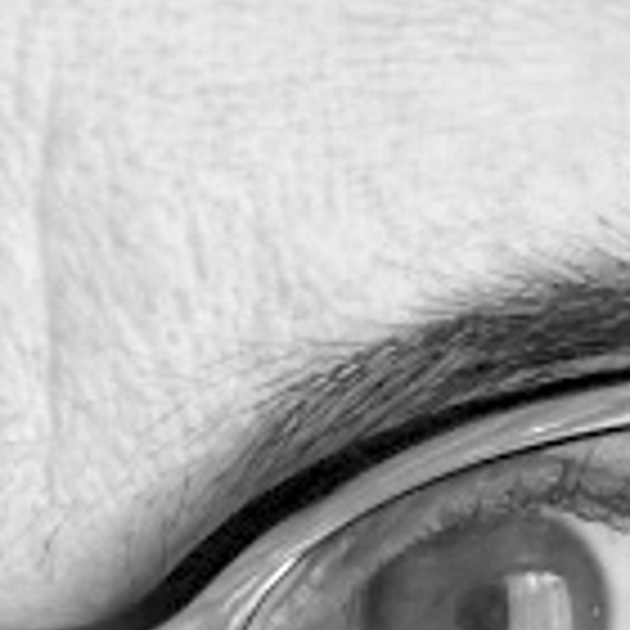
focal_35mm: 391
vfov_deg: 4.4
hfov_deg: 4.2
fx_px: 8059
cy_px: 1476
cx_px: -1580
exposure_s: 1/250
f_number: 5
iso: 3200
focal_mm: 26.5
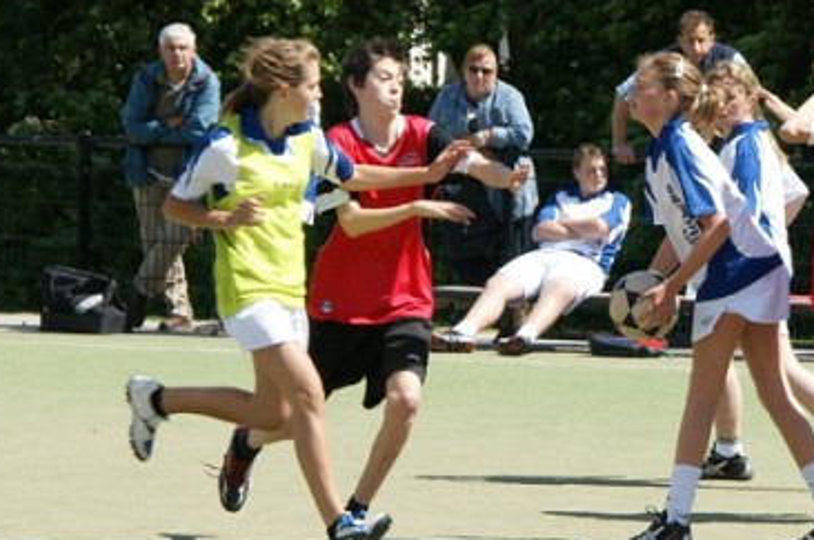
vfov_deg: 5.6
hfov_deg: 8.4
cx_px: 847
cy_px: 29
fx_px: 5489
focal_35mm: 243
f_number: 8
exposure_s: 1/400
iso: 200
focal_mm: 75
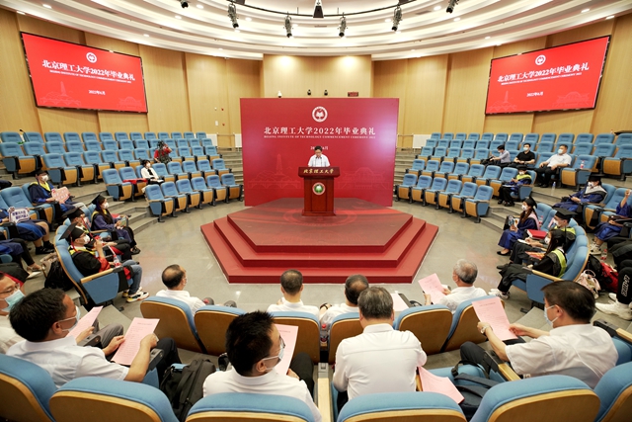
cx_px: 316
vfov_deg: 73.8
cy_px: 211
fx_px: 281
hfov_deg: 96.7
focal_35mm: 16
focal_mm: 16
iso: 2500
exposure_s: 1/60
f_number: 5.6
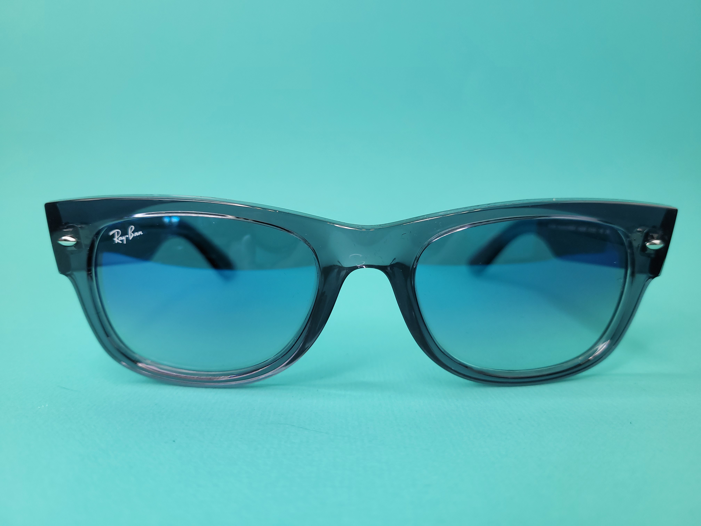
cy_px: 263
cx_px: 350
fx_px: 527
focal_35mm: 26
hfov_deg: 67.3
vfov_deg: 53.1
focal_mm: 5.4
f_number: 1.8
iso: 100
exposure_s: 1/100
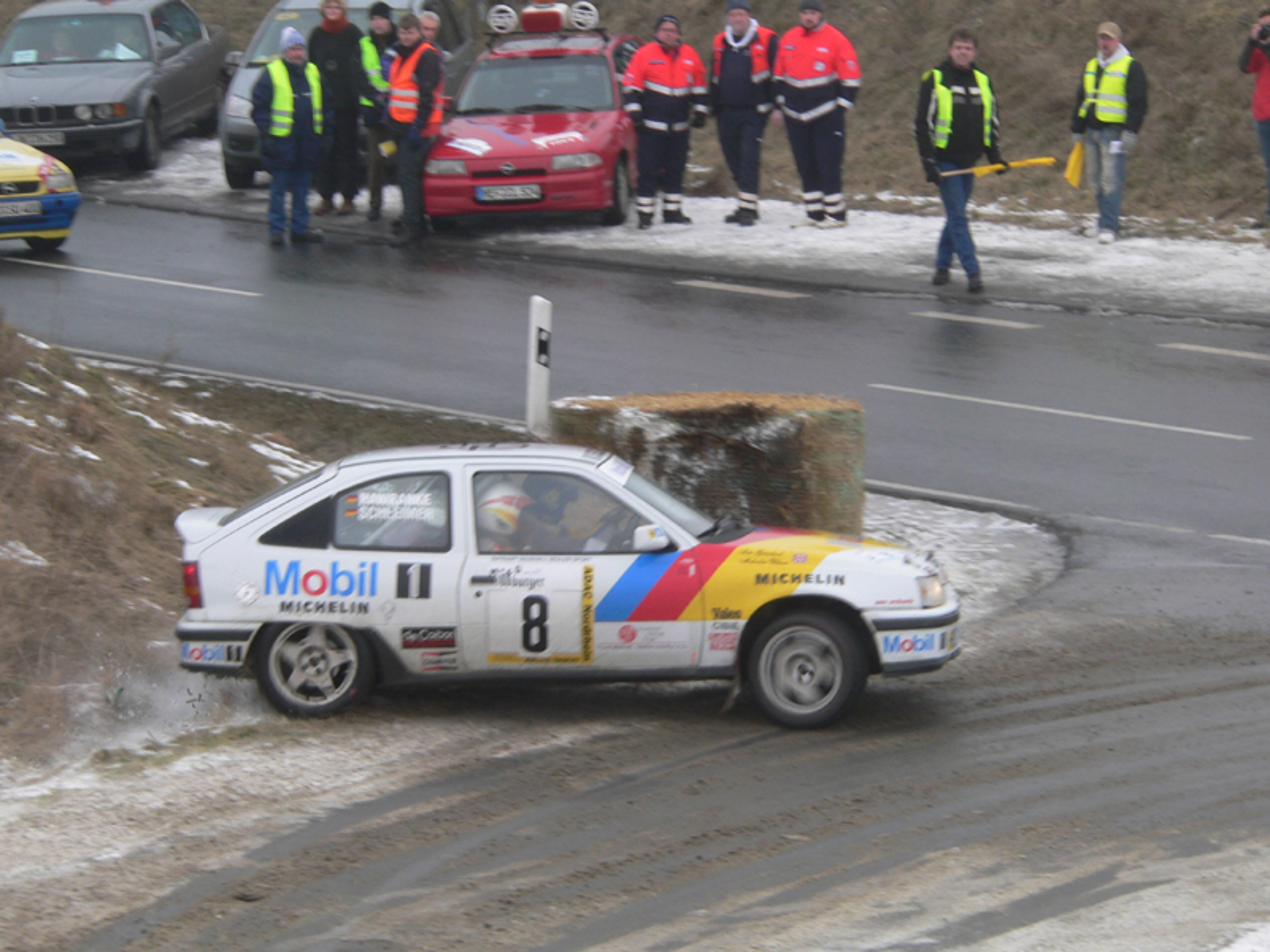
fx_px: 8108
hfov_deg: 9.0
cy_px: 476
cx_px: 635
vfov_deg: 6.7
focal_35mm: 221
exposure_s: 1/50
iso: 80
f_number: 7.3
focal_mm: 36.7
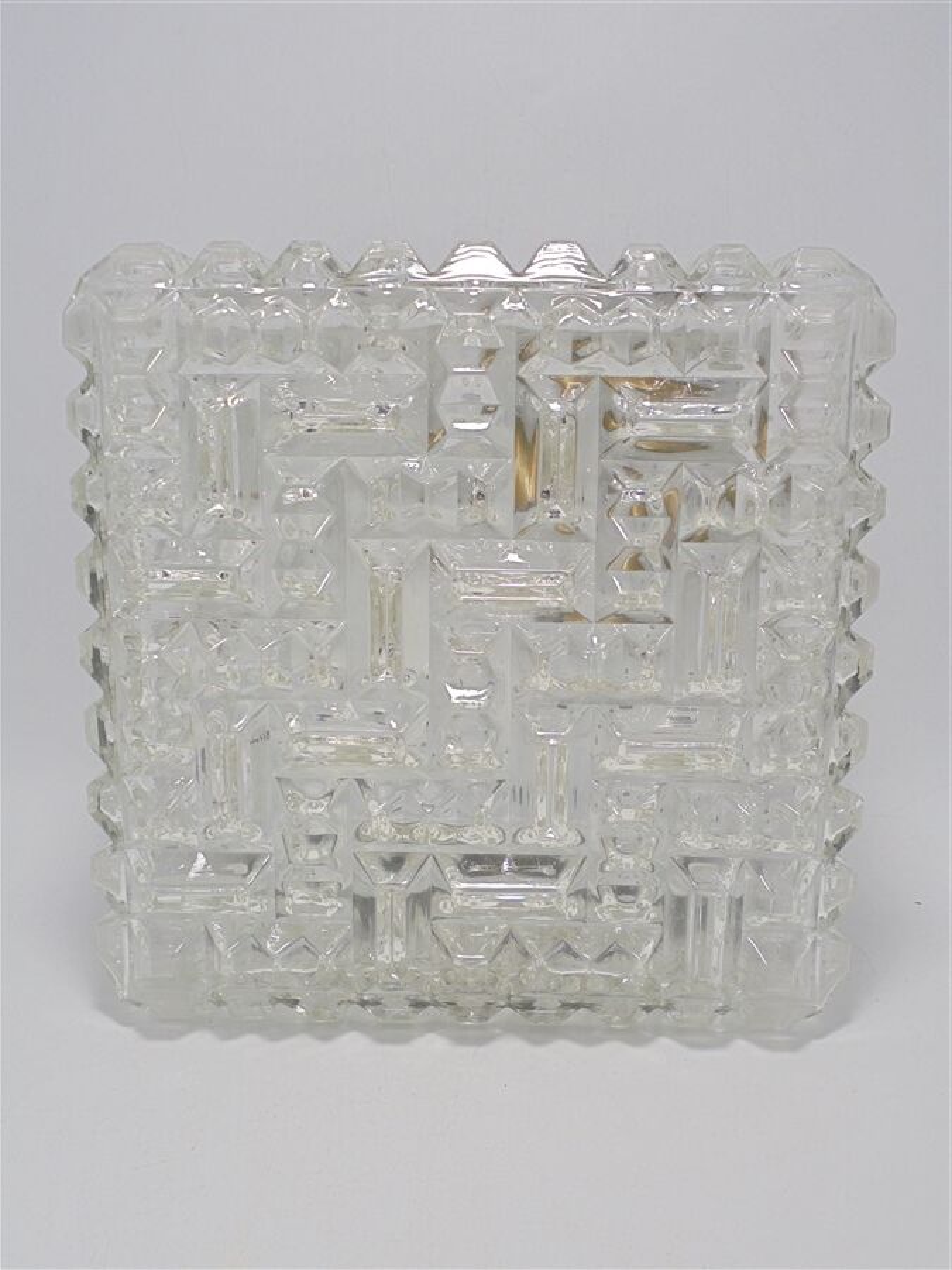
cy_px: 635
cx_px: 476
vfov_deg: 54.0
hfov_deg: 41.8
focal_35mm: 34
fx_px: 1247
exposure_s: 1/60
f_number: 4
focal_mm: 6.1
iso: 100
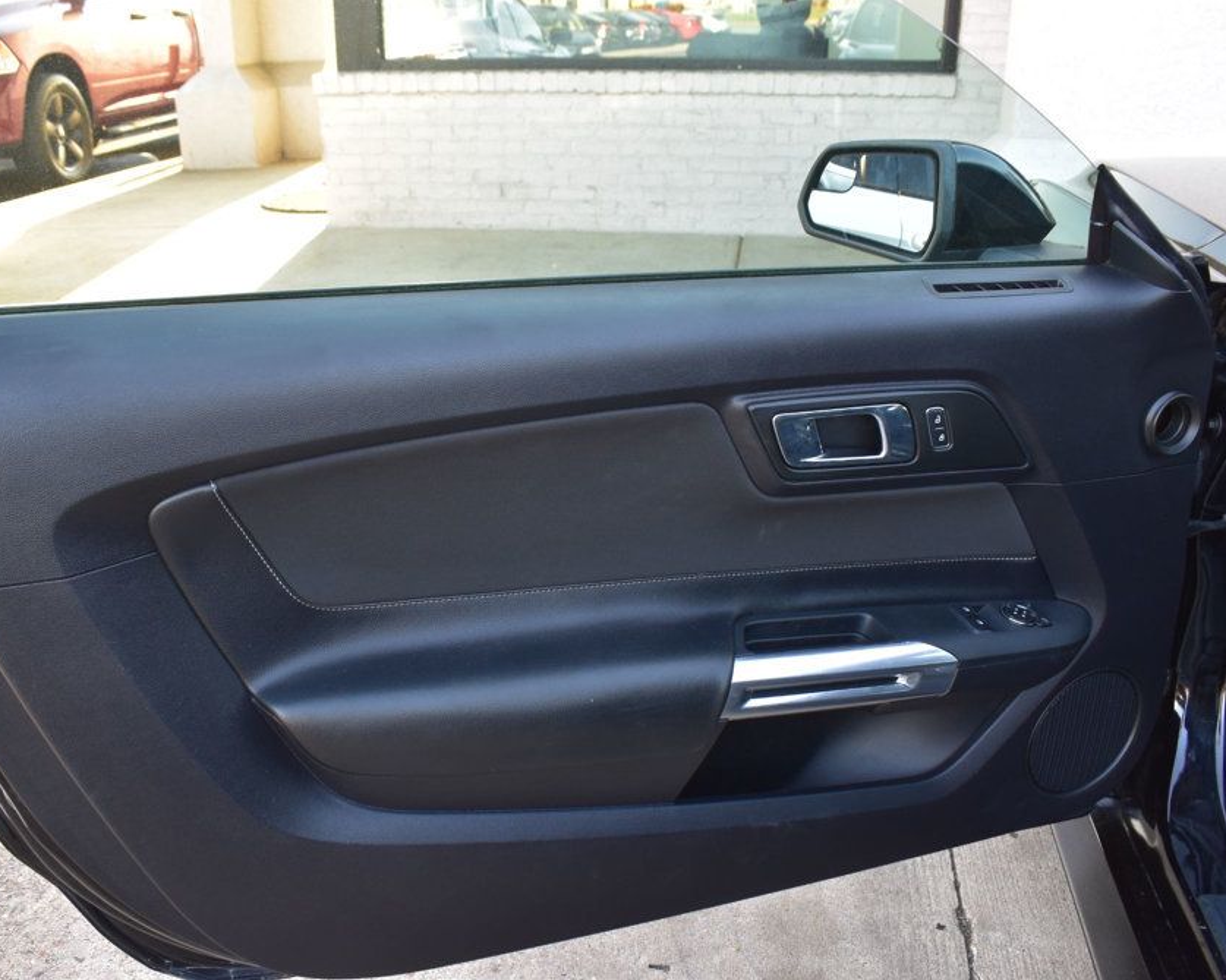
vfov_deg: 47.1
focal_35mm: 31
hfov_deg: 57.1
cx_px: 546
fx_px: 1124
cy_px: 497
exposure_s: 1/40
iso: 400
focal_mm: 18
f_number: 7.1
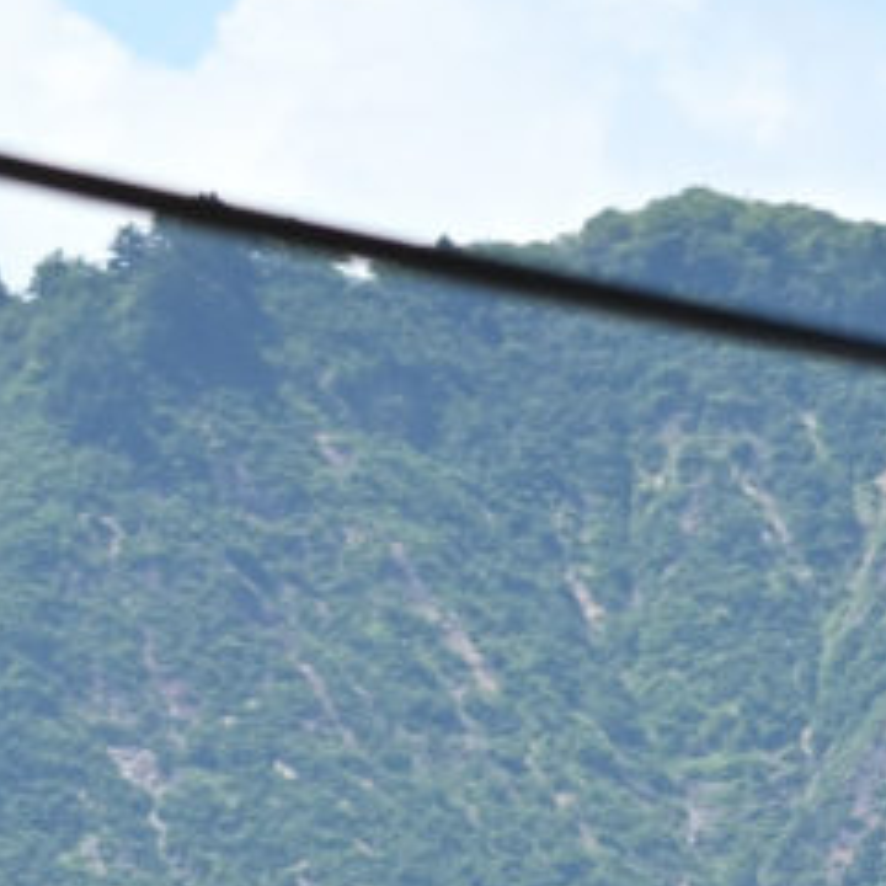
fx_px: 22008
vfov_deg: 2.3
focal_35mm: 760
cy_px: 2689
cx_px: 3681
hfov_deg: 2.3
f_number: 2.8
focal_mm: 56
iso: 100
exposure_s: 1/800
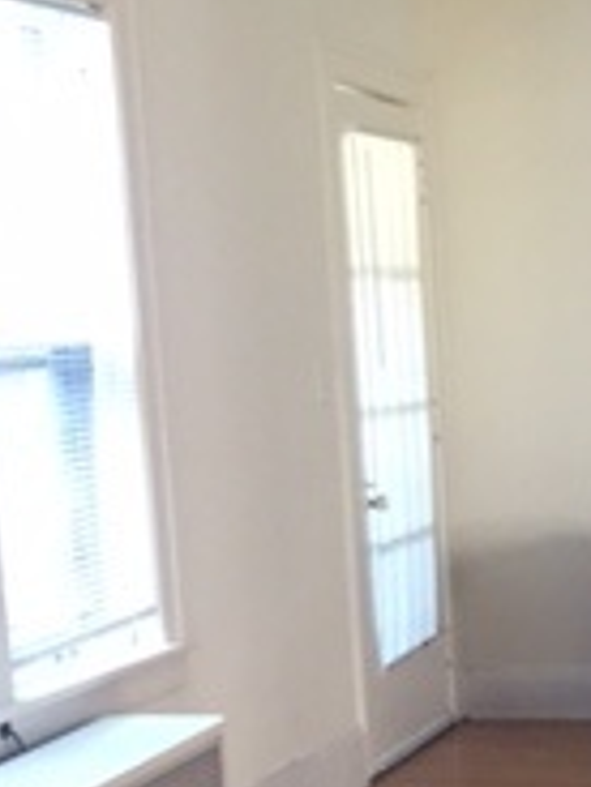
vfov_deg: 18.7
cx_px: 912
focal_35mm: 101
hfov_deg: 13.7
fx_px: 2299
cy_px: 855
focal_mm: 4.15
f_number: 2.2
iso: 250
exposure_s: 1/24
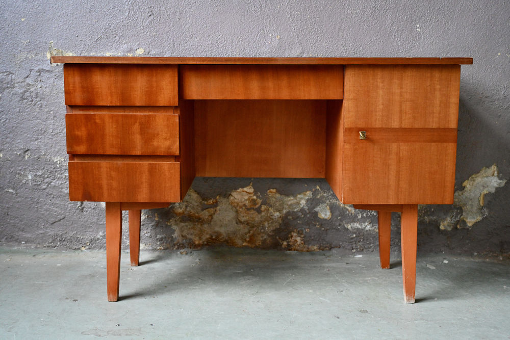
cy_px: 170
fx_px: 623
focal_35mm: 44
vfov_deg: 30.5
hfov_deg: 44.5
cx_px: 255
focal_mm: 44
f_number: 4
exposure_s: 1/100
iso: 3200
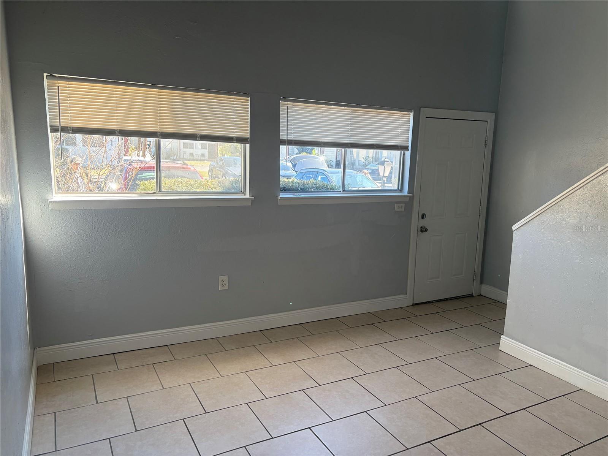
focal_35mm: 26
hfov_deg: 67.3
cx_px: 304
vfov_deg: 53.1
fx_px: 457
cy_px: 228
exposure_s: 1/186
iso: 64
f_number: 1.6
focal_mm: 5.96
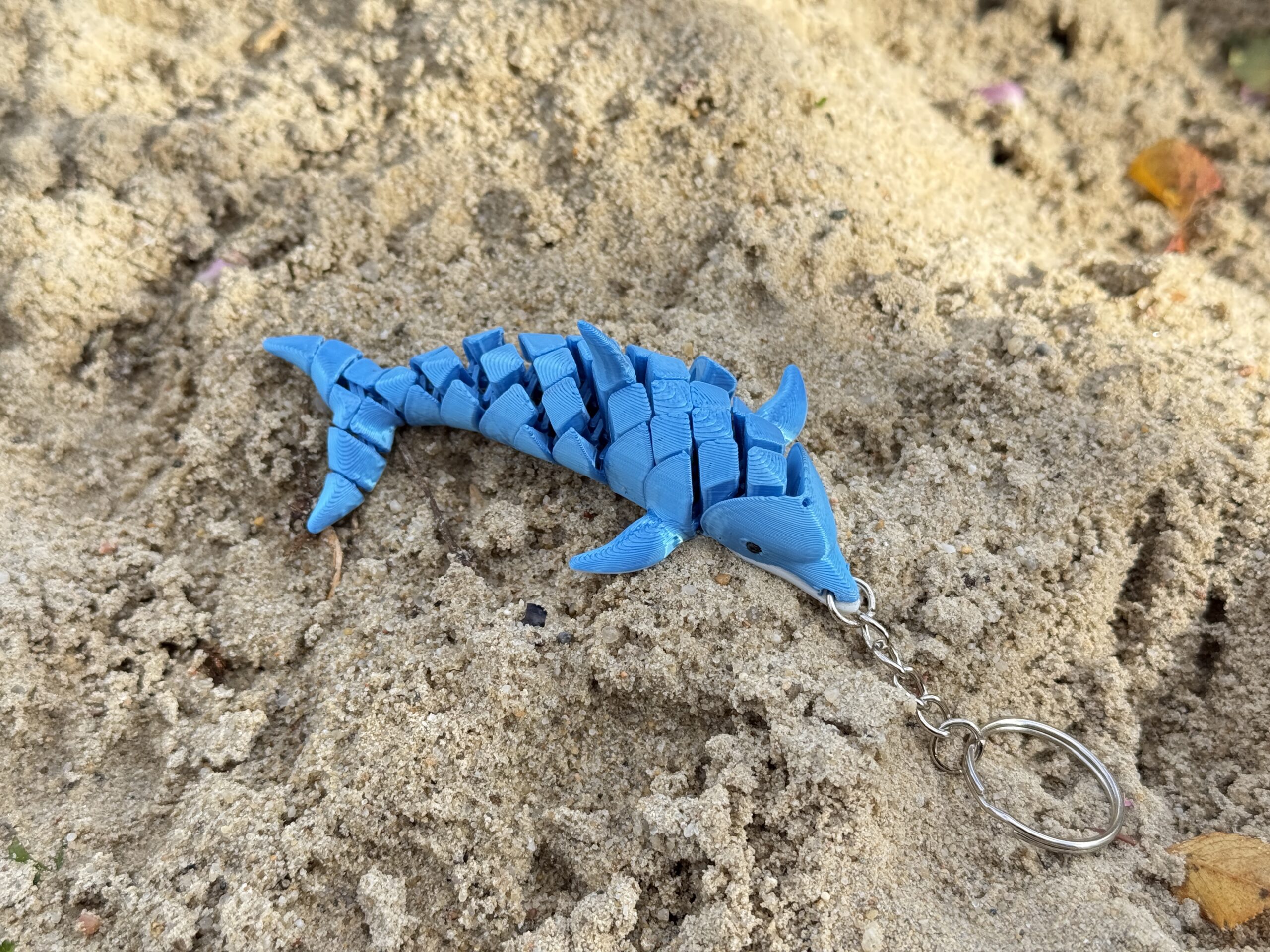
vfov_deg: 30.3
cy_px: 476
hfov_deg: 39.7
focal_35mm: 48
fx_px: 1761
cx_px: 635
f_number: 1.78
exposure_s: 1/1203
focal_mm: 6.76
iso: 100
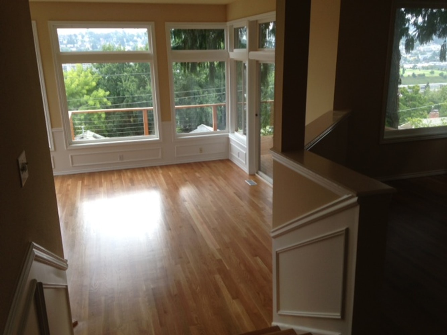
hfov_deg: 55.3
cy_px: 168
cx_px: 224
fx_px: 426
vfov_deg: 43.0
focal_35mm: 33
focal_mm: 4.13
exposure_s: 1/120
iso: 50
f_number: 2.4
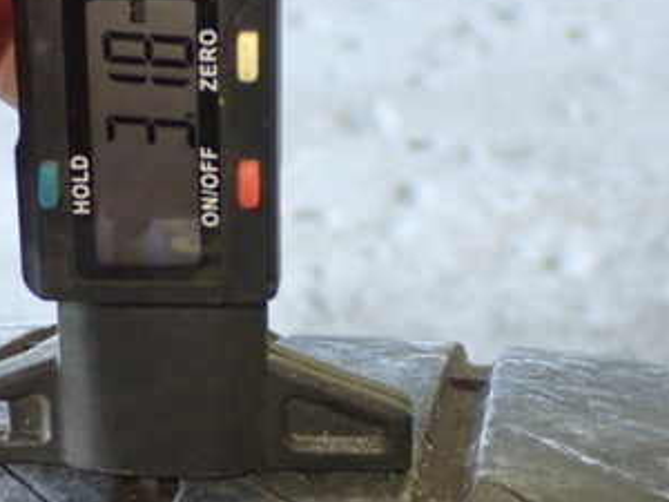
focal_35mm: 100
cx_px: 198
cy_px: 344
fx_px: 1933
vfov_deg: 14.8
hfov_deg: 19.5
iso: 800
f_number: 3.2
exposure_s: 1/50
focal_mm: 9.01
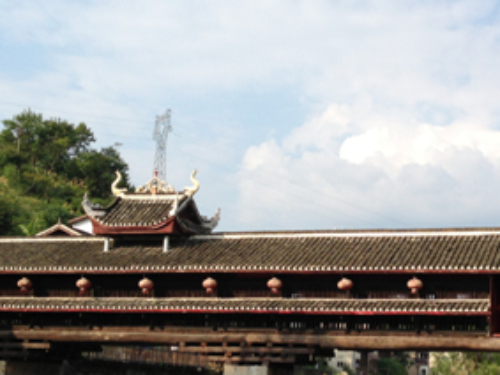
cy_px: 218
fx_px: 1011
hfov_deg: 27.4
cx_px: 383
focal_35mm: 70
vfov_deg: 21.0
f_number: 2.4
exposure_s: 1/1130
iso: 50
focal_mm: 4.13
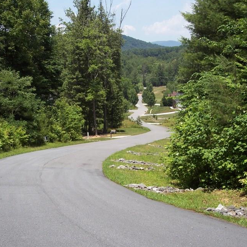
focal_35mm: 55
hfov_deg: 31.0
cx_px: 107
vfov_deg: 31.1
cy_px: 120
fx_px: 444
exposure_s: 1/500
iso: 100
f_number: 4
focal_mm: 8
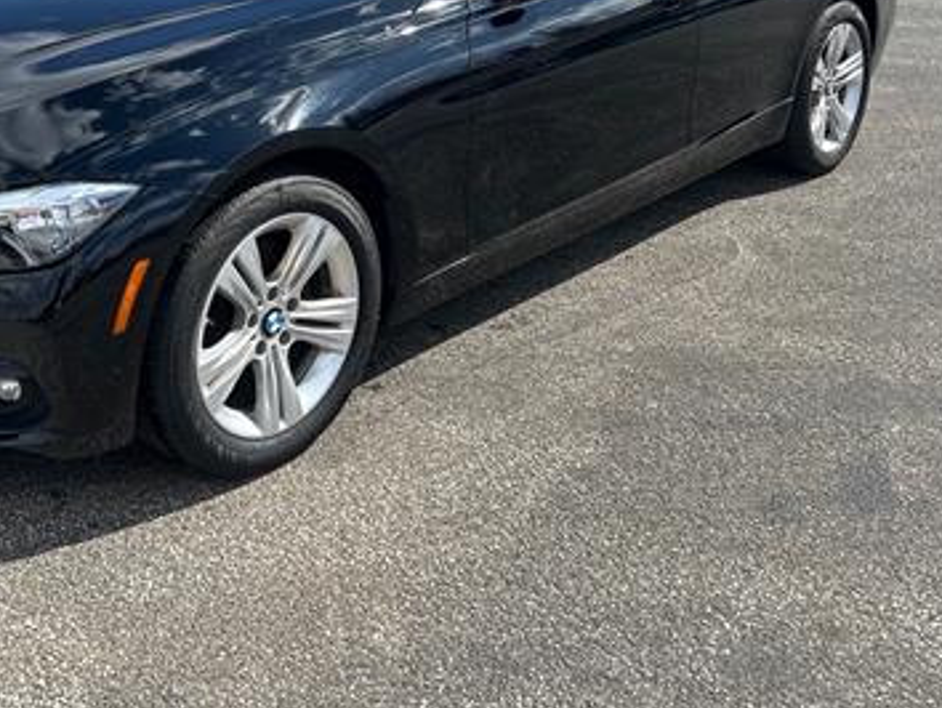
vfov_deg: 29.8
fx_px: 1280
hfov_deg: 40.1
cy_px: 88
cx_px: 338
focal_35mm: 47
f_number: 1.5
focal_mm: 5.7
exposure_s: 1/2915
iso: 50
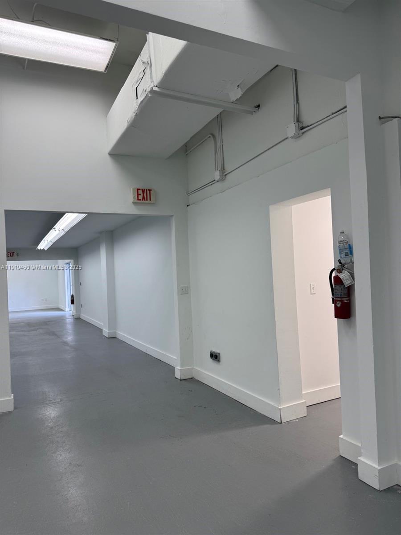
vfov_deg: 71.6
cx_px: 200
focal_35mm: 24
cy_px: 268
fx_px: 371
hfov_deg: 56.8
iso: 64
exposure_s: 1/177
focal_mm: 6.76
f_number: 1.78
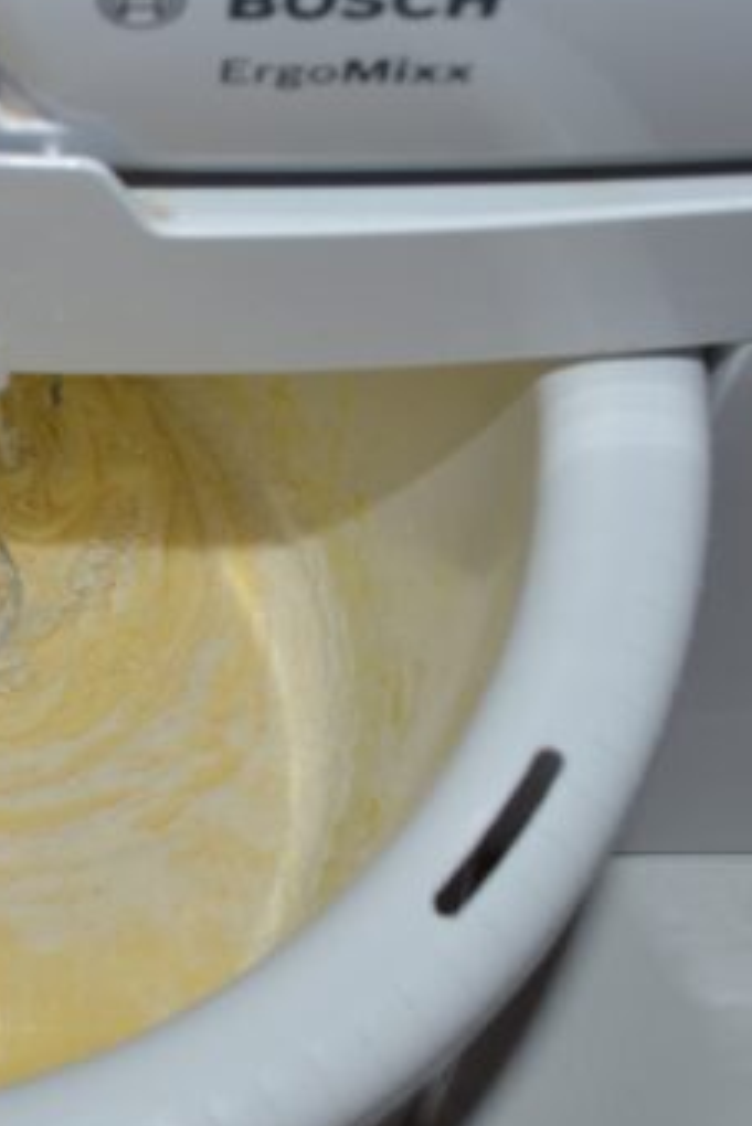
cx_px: -262
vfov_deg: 27.3
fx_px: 2316
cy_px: 508
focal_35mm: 74
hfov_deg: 17.2
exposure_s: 1/60
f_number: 8
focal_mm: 24
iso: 100
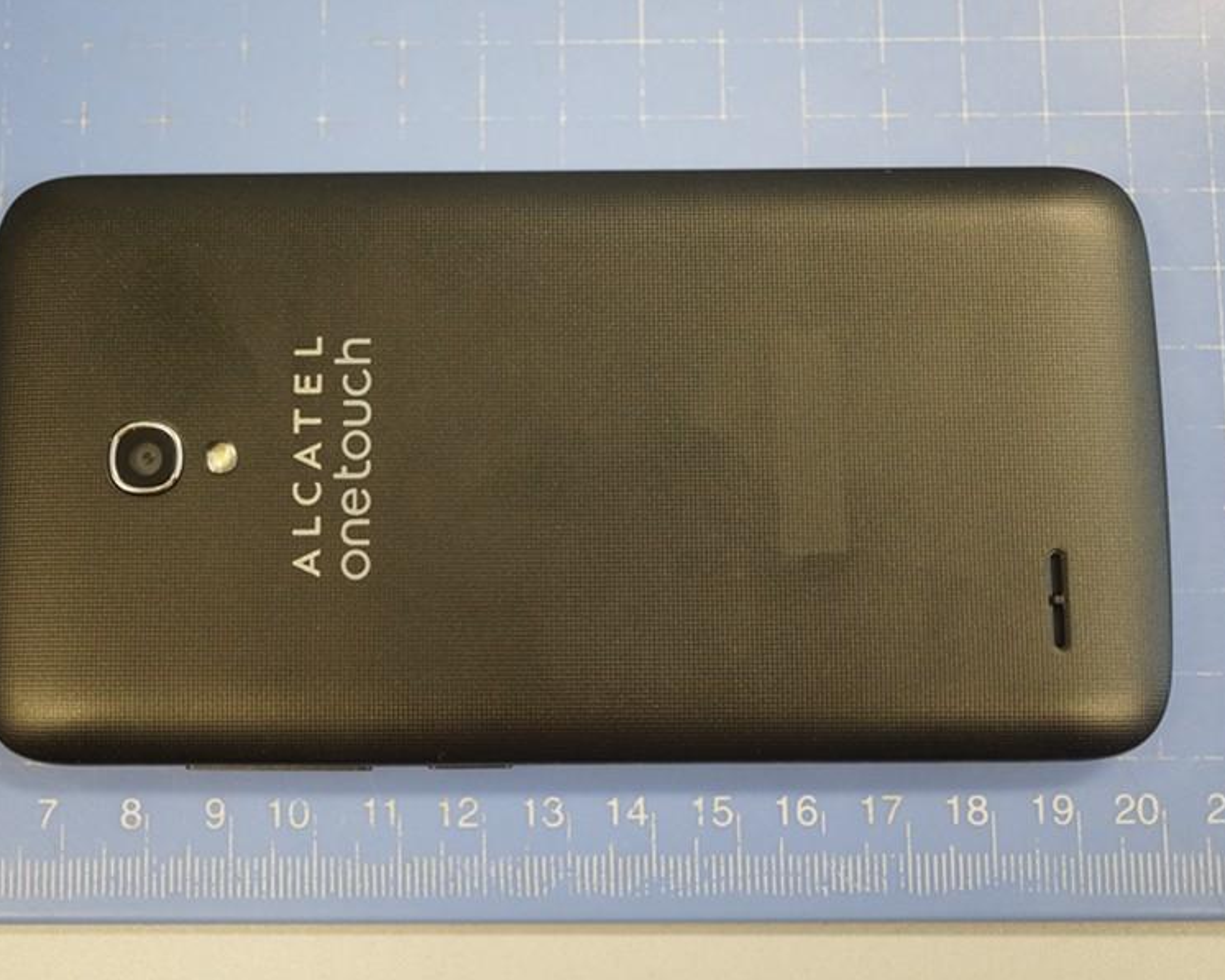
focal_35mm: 51
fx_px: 1849
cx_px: 519
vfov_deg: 29.7
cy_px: 489
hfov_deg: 36.6
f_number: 4
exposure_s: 1/60
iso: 800
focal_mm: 30
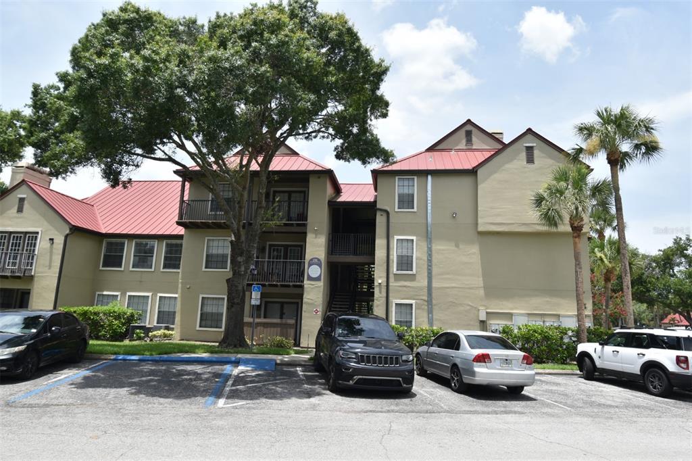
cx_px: 346
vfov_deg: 56.1
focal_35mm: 22
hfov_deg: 77.3
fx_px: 432
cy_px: 230
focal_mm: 15
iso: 100
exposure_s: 1/250
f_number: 8
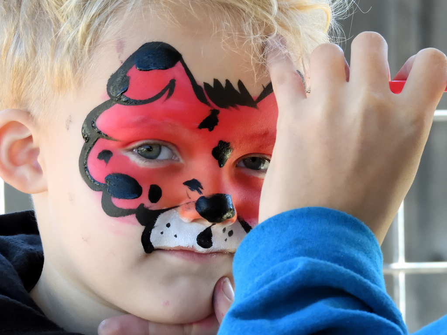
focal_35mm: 450
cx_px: 224
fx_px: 5811
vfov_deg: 3.3
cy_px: 168
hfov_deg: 4.4
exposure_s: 1/400
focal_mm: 80.3
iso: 1100
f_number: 5
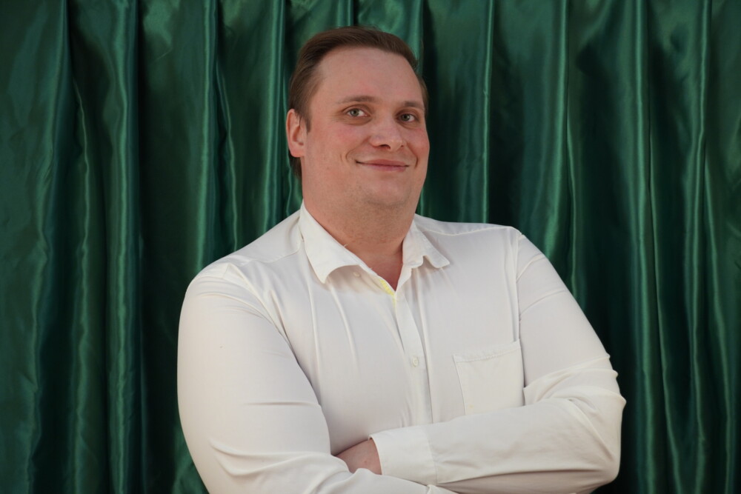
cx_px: 370
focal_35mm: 50
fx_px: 1019
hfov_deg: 40.0
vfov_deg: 27.3
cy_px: 247
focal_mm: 33
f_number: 4.5
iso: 640
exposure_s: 1/160
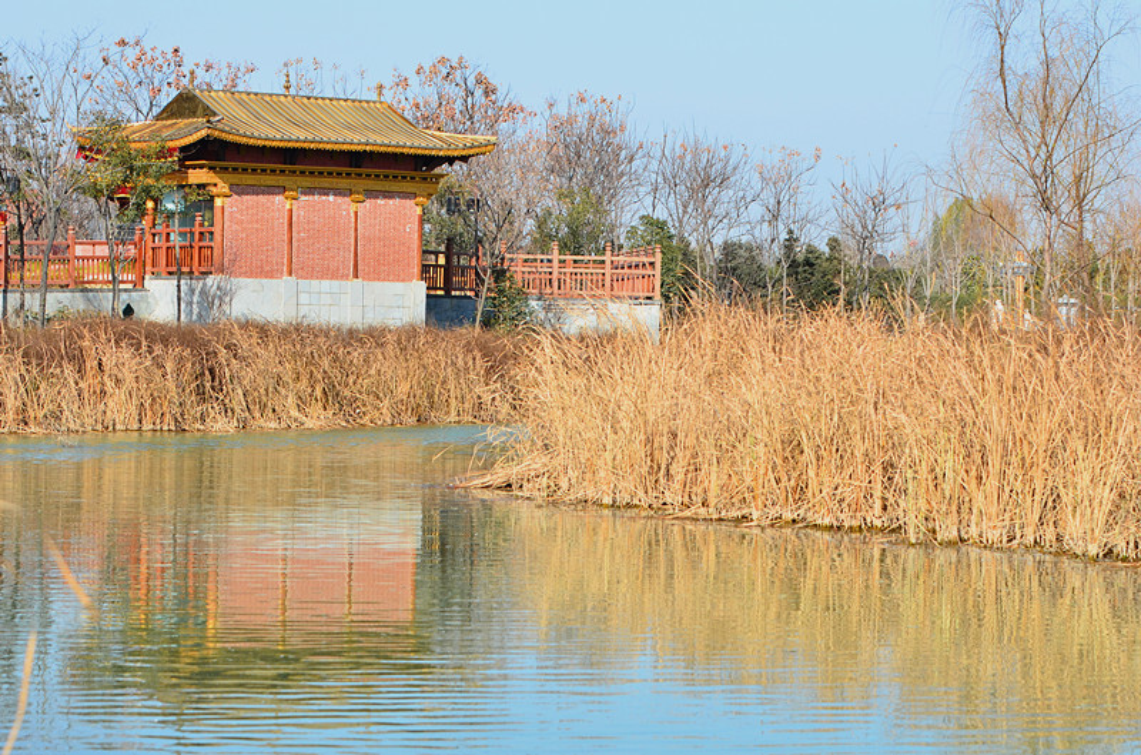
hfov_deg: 19.5
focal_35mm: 105
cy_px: 378
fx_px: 3319
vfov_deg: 13.0
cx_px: 570
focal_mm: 70
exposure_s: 1/800
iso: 200
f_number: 5.6
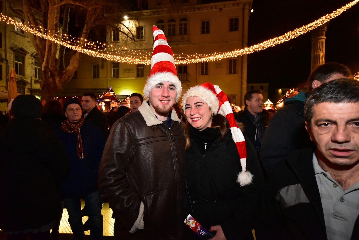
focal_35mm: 20
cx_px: 180
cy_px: 120
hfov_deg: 84.0
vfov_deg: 62.0
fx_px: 200
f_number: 5.6
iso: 5000
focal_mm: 20
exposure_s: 1/40
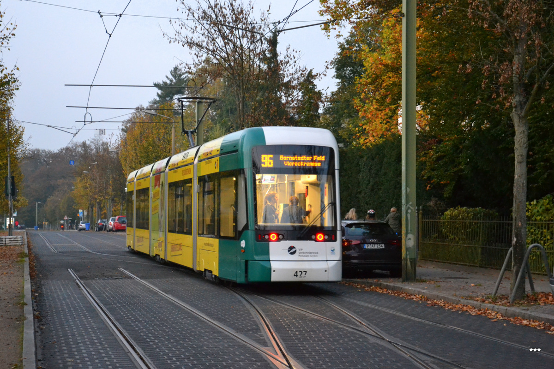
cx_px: 277
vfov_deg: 18.2
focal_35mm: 75
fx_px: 1154
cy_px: 184
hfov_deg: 27.0
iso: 3200
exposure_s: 1/80
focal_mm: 50
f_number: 5
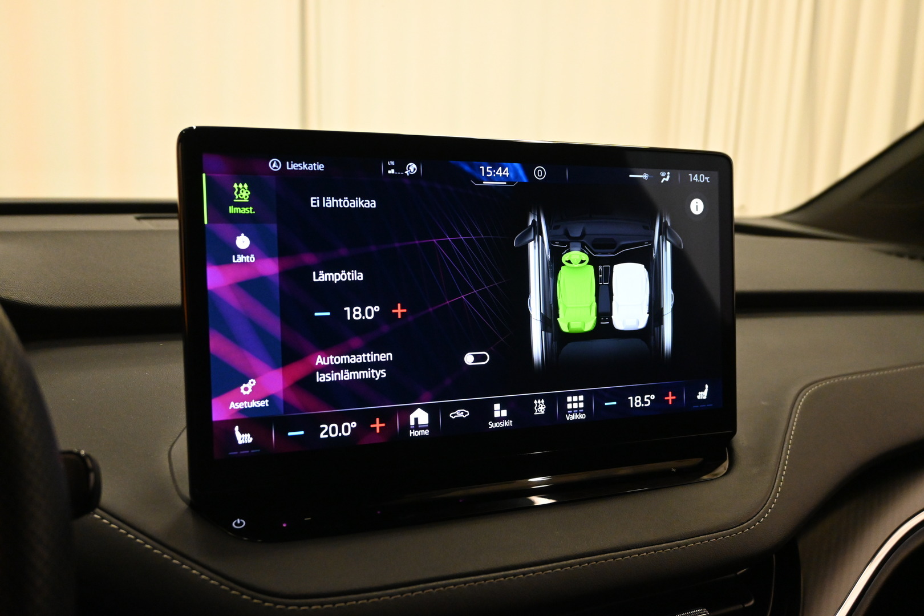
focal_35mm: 30
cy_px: 308
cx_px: 462
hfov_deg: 61.9
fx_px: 770
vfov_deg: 43.6
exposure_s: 1/100
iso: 3200
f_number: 4
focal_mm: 20
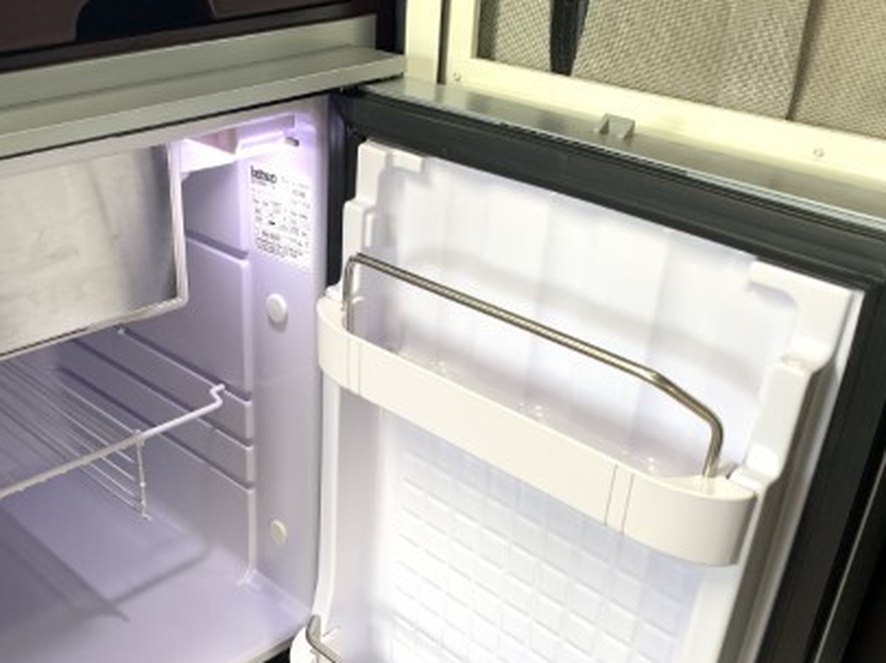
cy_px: 473
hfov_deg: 45.2
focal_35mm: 41
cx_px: 306
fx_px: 1049
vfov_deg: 34.6
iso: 100
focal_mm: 4.25
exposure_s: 1/66
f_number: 1.8
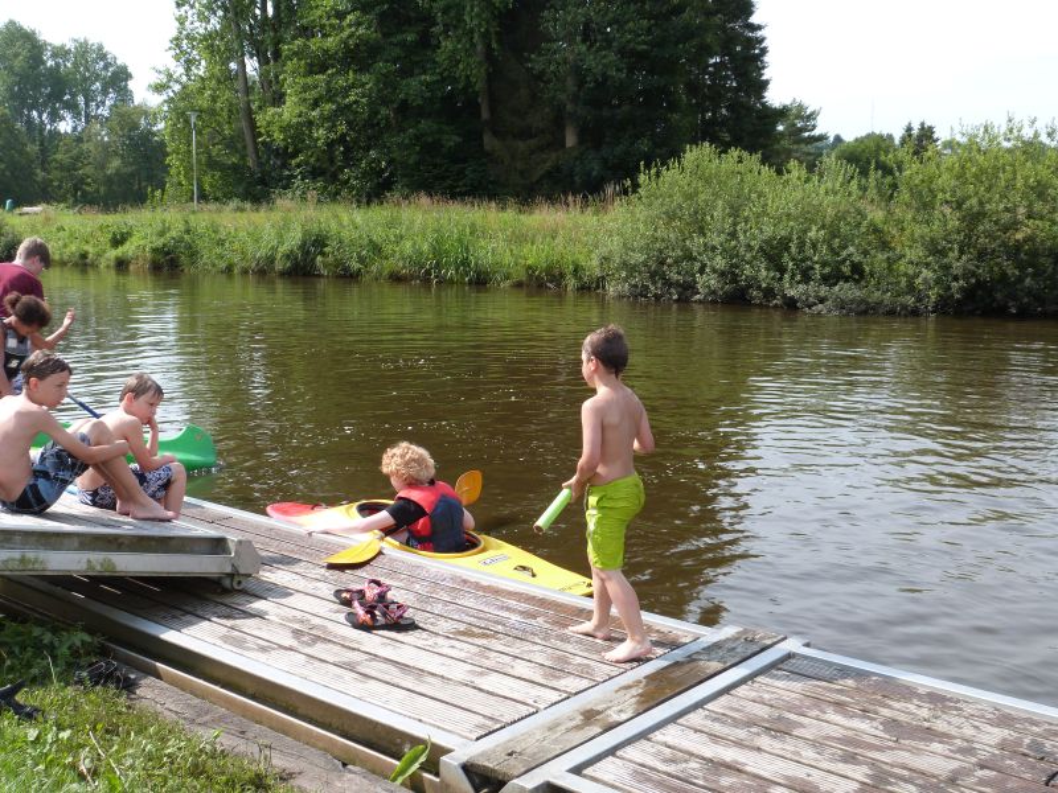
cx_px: 529
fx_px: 1223
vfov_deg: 36.0
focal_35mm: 40
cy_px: 396
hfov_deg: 46.8
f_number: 5
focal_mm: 7
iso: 100
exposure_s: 1/250
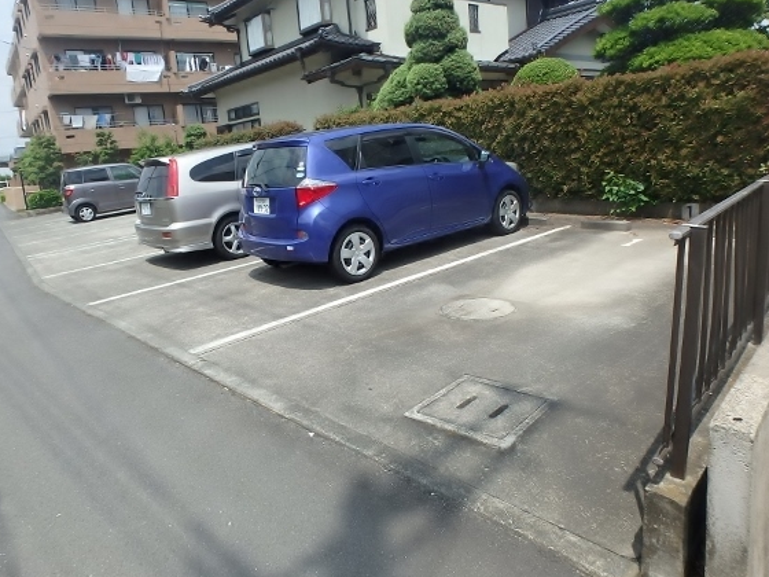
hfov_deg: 71.5
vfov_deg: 56.7
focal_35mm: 24
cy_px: 265
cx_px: 353
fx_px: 533
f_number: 3.5
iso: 125
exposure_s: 1/1000
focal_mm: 3.7
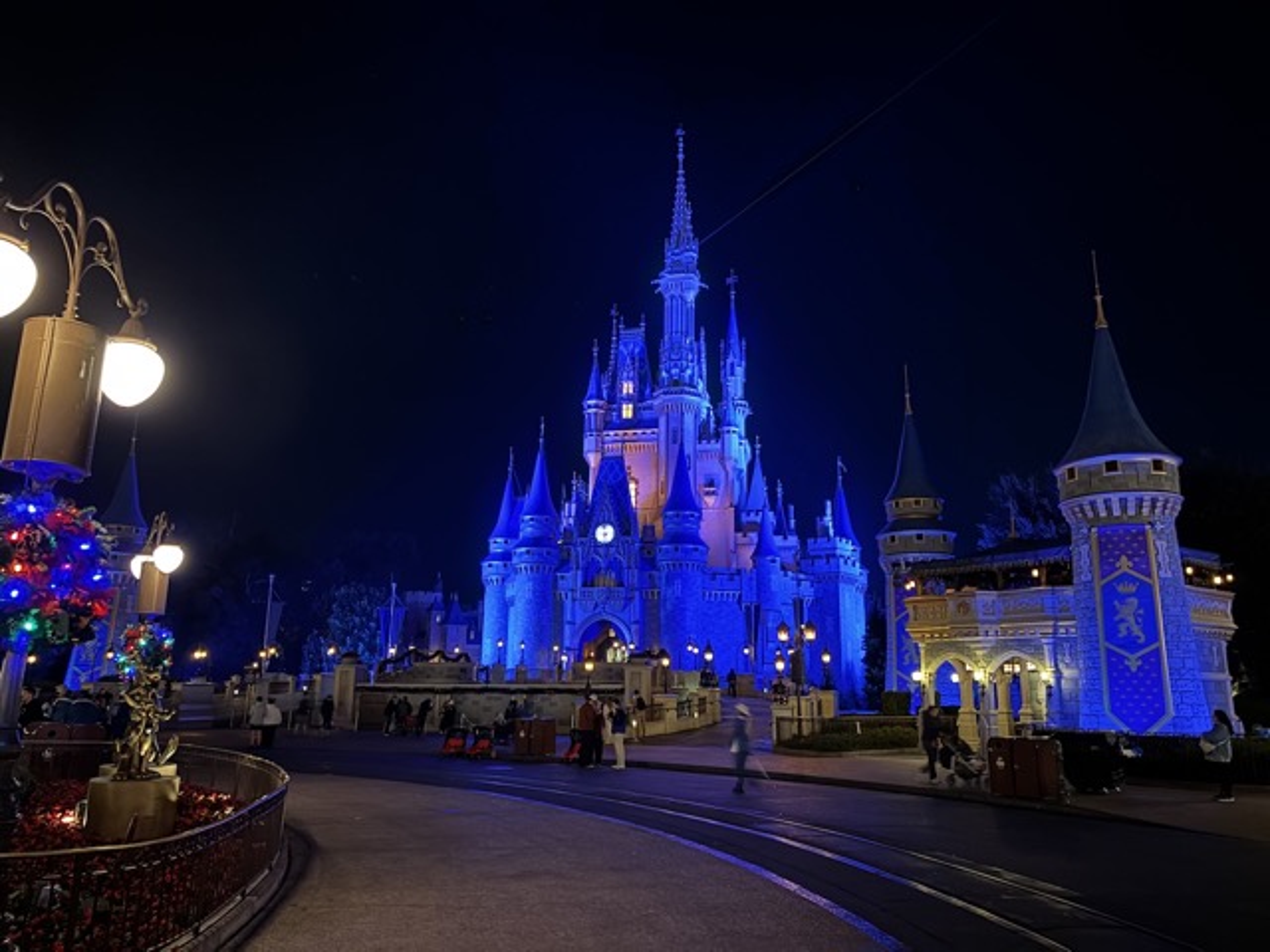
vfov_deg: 53.1
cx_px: 635
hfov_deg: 67.3
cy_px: 476
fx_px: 954
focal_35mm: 26
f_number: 1.6
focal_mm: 5.96
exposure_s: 1/9
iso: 1000
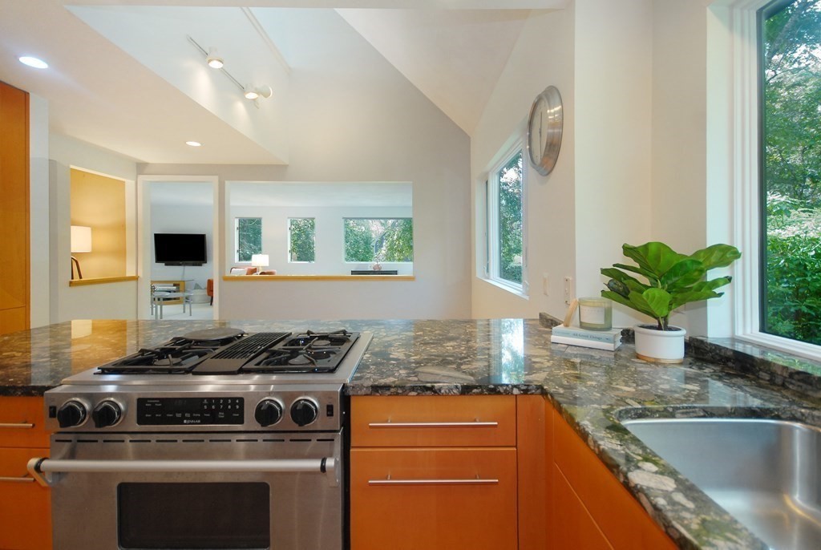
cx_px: 410
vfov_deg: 77.5
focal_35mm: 15
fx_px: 343
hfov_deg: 100.3
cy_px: 275
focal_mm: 10
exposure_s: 1/60
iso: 500
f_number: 4
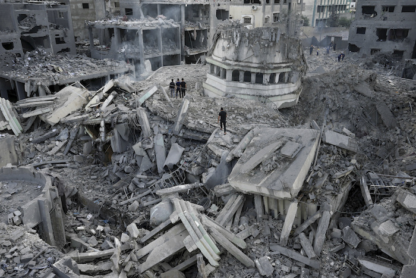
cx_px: 208
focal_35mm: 31
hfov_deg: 60.3
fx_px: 358
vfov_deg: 42.3
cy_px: 139
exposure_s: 1/200
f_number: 10
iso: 200
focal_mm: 31
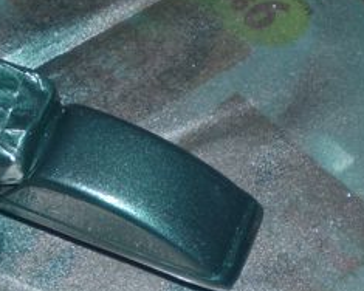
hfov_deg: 18.4
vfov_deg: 15.2
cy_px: 178
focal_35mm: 101
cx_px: -25
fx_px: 1088
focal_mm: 6.3
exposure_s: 1/60
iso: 50
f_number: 3.1
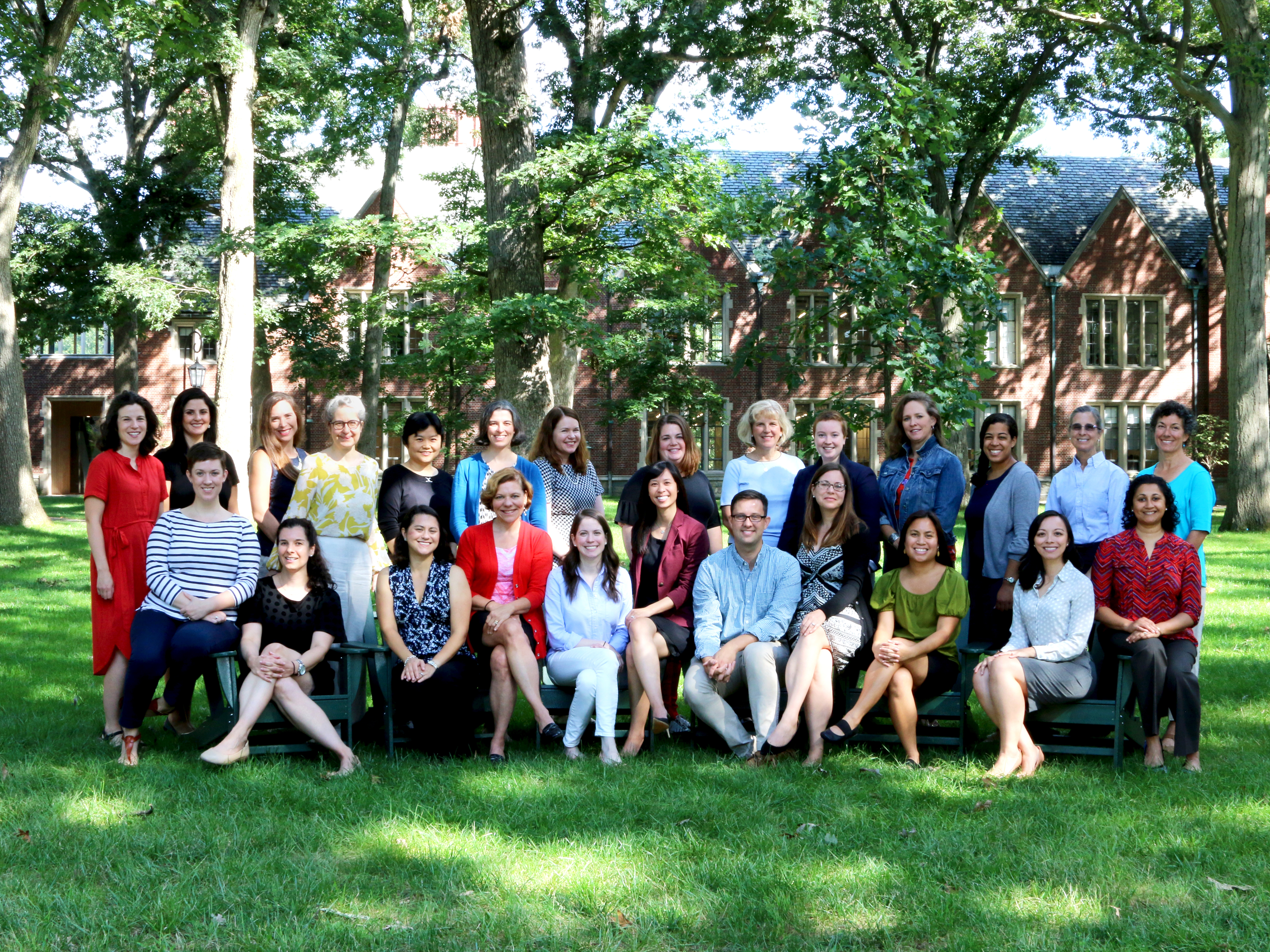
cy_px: 476
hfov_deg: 22.8
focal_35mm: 86
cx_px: 635
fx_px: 3155
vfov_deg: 17.2
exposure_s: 1/125
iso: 200
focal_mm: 43
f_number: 1.8
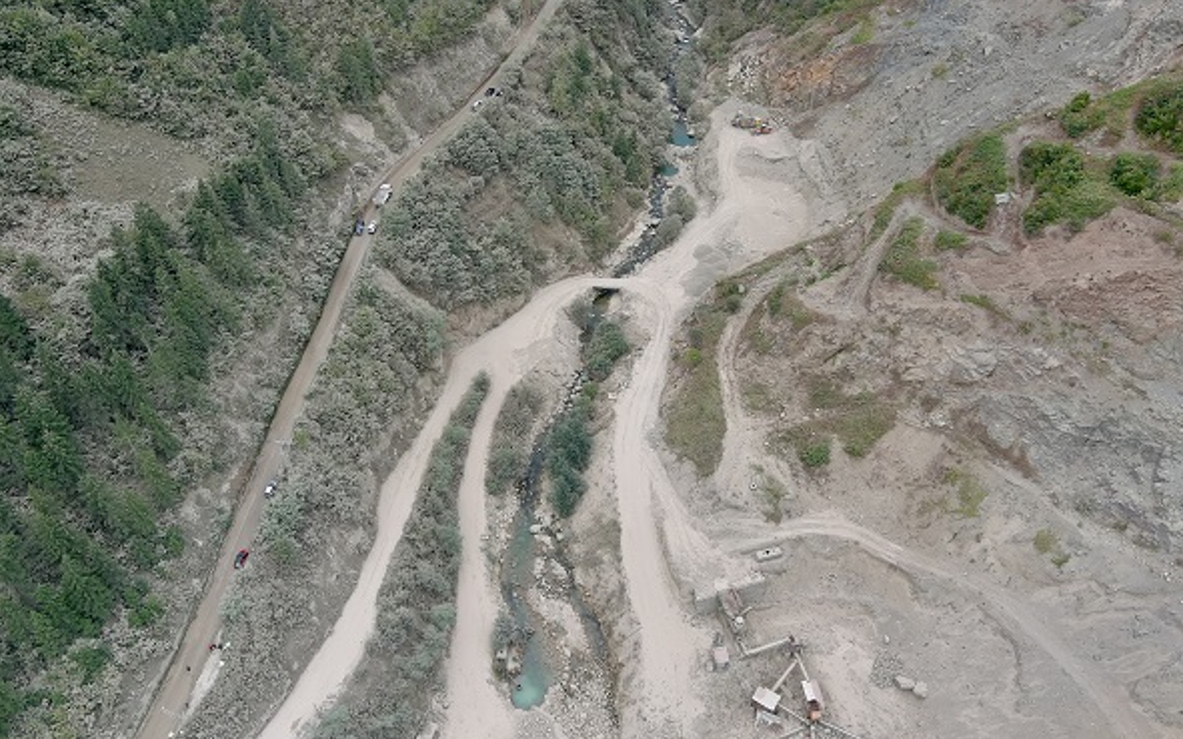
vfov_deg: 41.8
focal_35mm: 30
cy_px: 344
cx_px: 597
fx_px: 967
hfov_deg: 62.9
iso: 100
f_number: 2.8
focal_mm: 10.57
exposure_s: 1/50
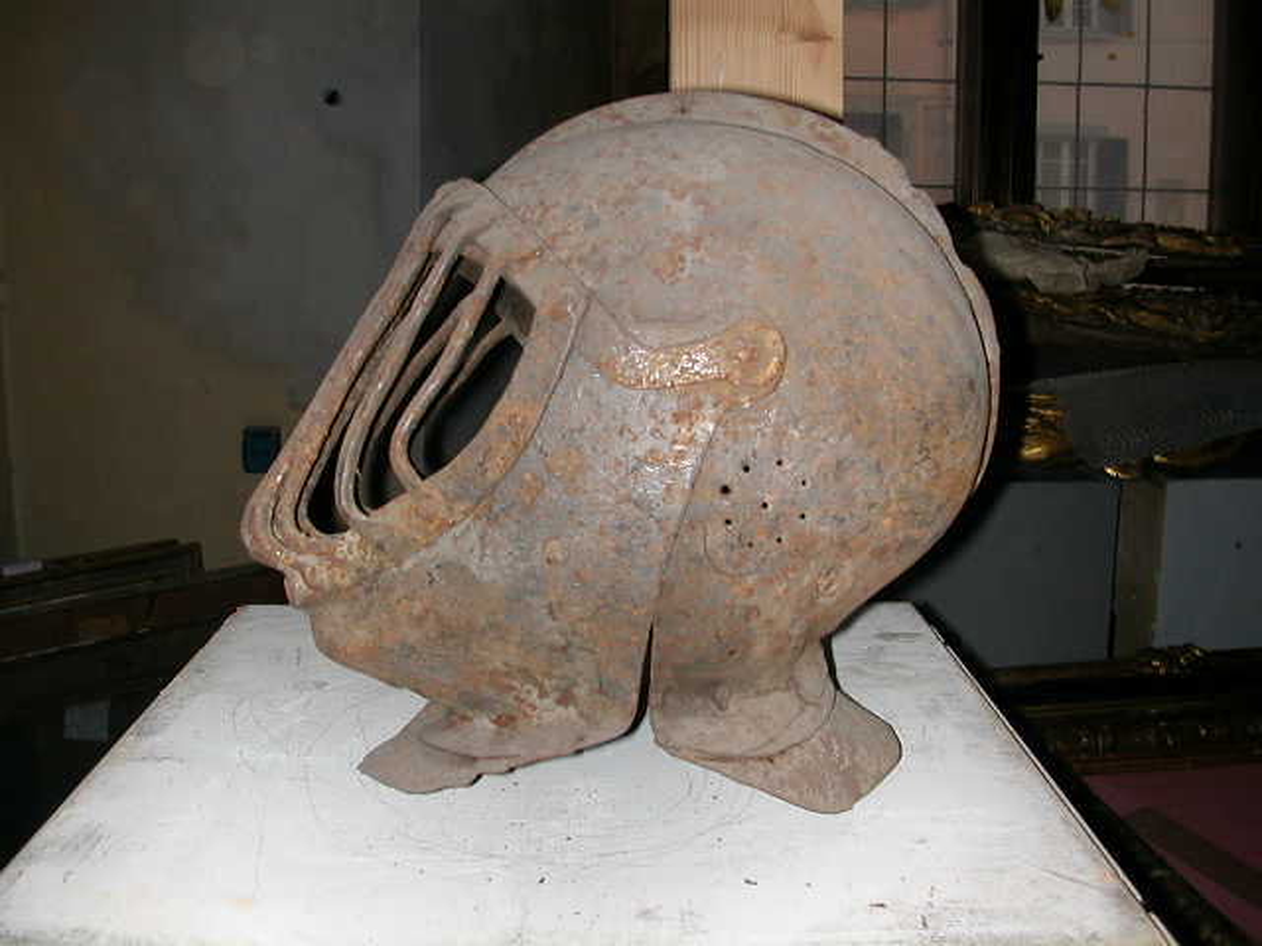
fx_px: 1349
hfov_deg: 50.1
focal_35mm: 37
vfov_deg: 38.7
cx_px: 631
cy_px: 473
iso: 100
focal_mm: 5.6
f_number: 2.7
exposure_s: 1/59.9
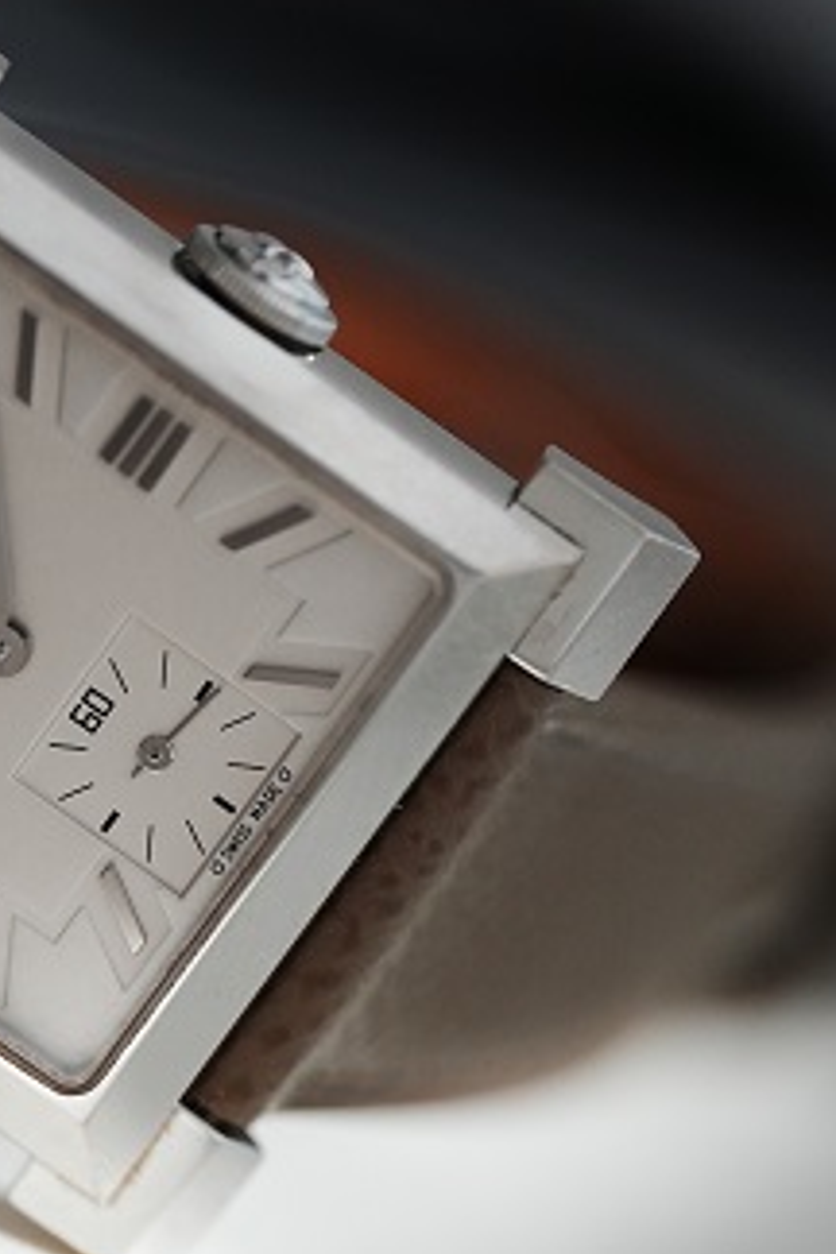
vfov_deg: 9.1
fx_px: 7907
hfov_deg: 6.0
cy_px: 621
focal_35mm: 227
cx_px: -15
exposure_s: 1/320
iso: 2500
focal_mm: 105
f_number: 2.8
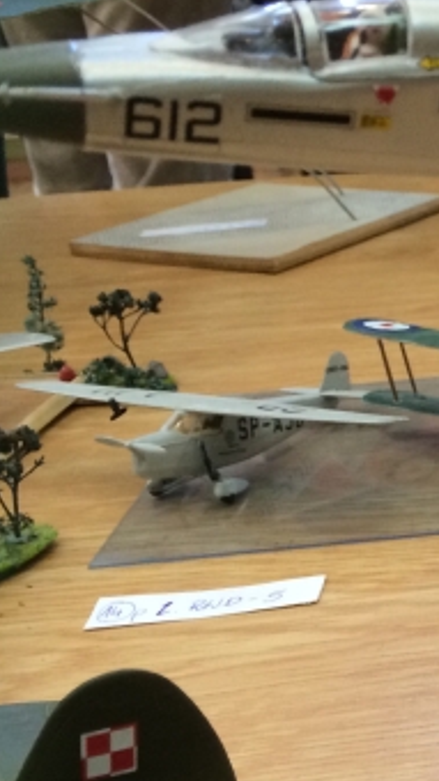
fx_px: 1491
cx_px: 853
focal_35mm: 72
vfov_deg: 29.4
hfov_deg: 14.3
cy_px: 362
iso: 64
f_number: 2.2
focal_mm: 4.12
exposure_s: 1/30
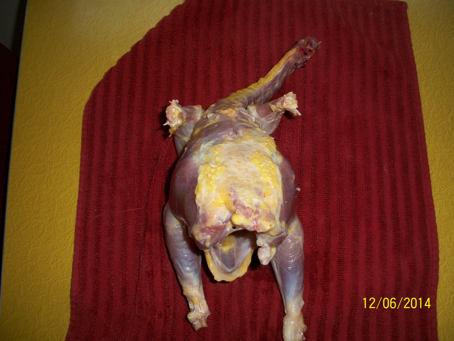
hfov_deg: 52.6
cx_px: 227
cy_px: 170
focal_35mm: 35
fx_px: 459
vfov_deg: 40.7
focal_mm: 6.3
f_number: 3.1
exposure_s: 1/125
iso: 200
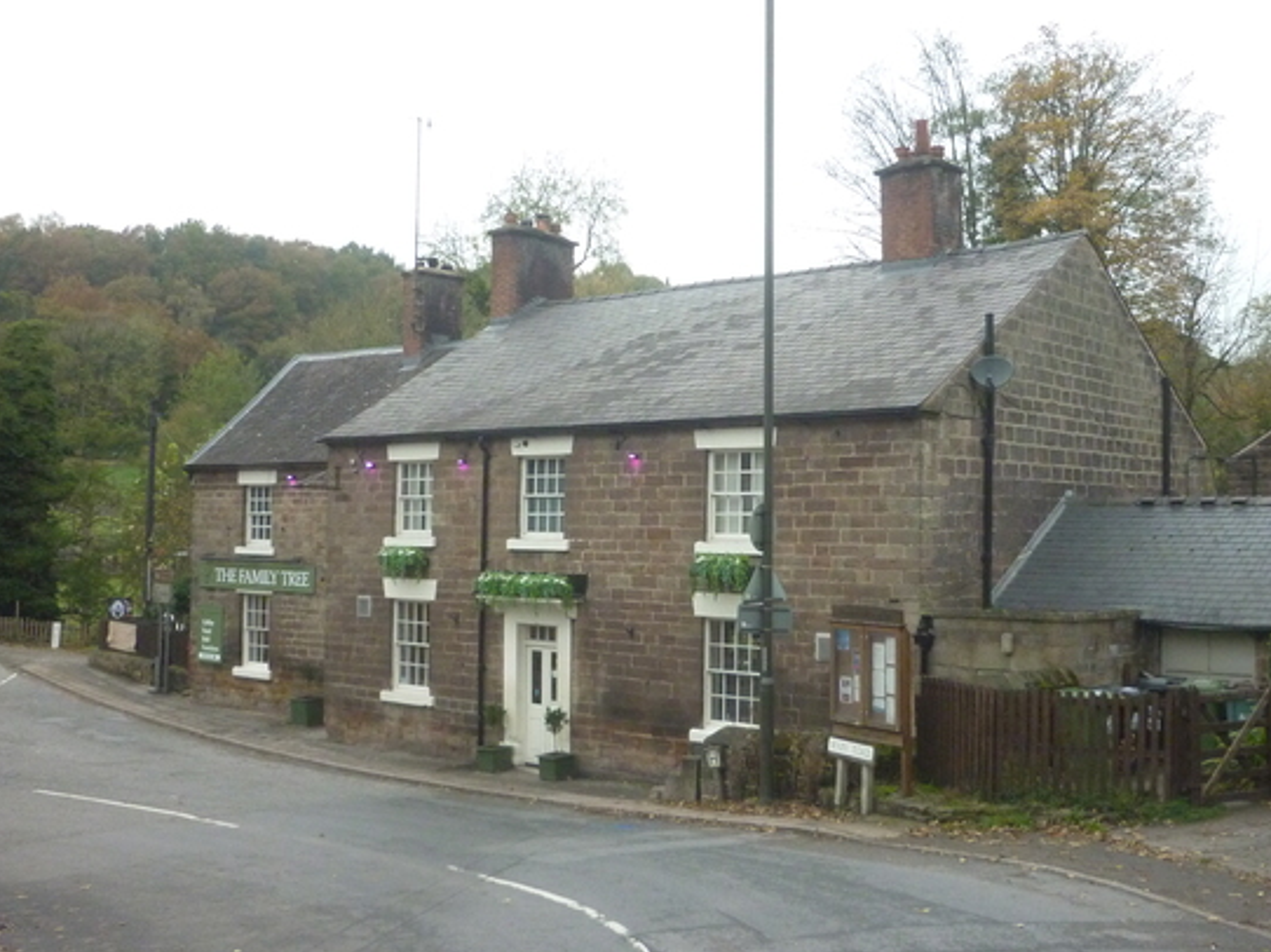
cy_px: 485
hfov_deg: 47.7
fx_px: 1431
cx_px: 746
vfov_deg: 36.8
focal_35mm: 39
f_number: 2.8
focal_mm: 5.5
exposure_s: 1/500
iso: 400
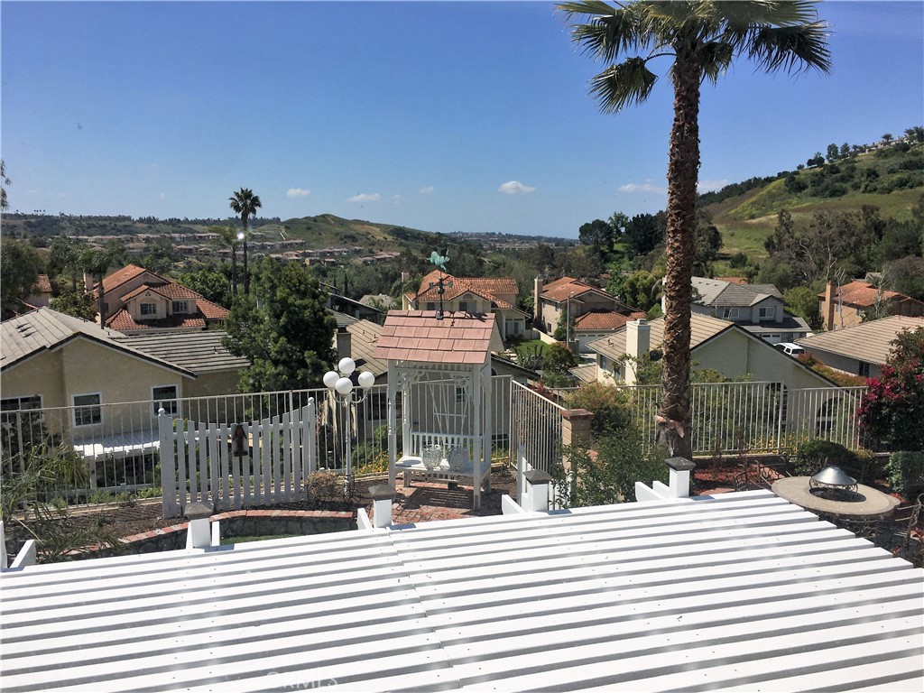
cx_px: 462
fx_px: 774
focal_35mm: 29
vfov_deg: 48.2
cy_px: 346
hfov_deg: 61.7
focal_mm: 4.15
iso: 25
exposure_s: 1/5495
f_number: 2.2
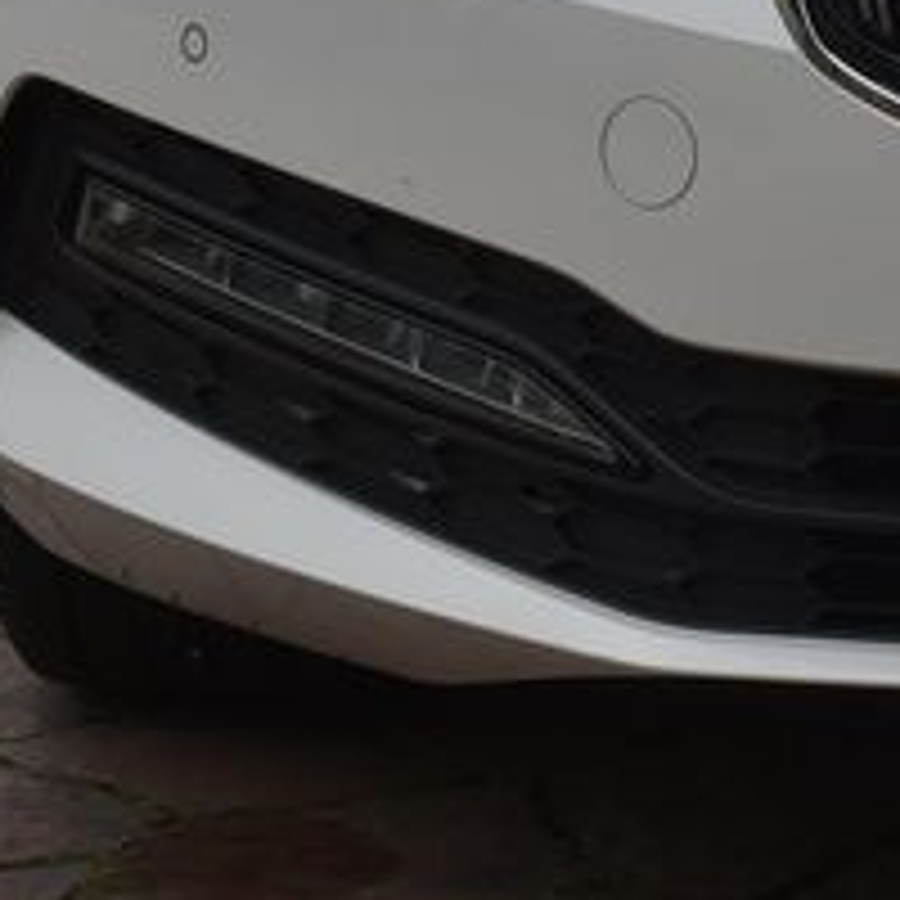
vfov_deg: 6.1
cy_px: -468
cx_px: 1598
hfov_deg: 6.1
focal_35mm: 283
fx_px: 8324
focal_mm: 65
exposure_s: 1/640
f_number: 13
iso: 500
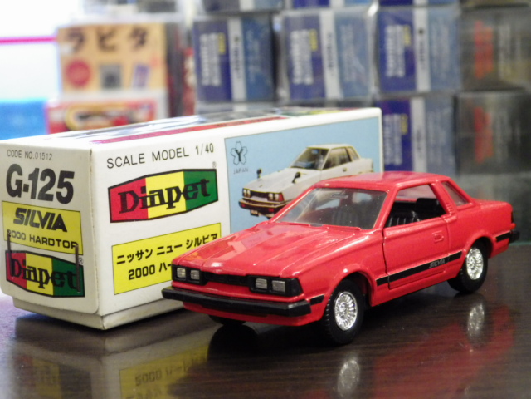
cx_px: 266
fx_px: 1089
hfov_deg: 27.4
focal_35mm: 71
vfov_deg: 20.7
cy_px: 200
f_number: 4.2
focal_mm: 12.8
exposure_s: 1/30
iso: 800
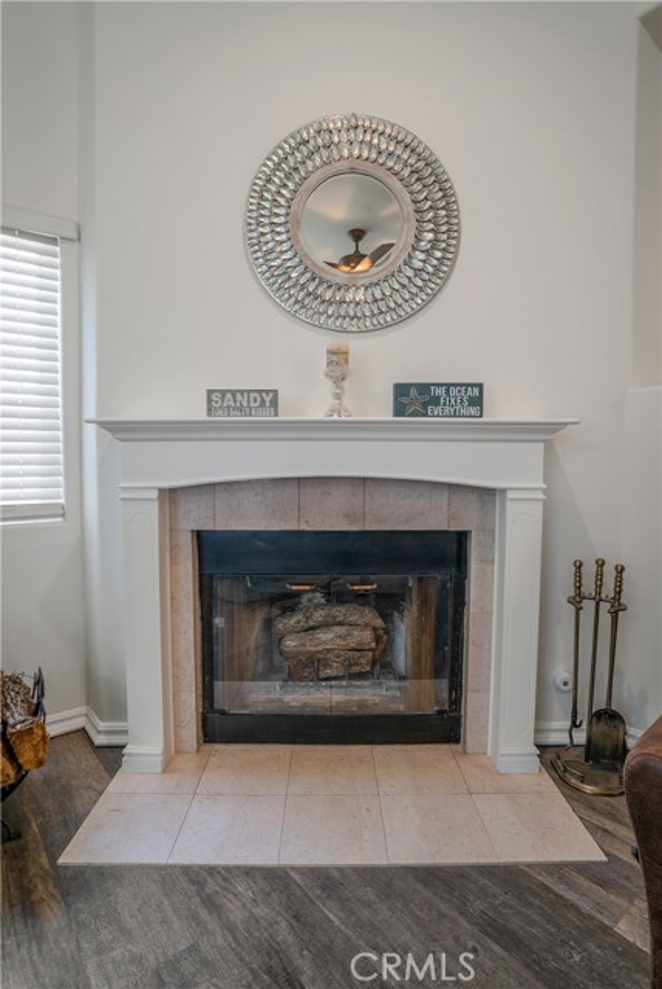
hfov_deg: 67.5
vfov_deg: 89.9
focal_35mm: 18
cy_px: 494
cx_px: 331
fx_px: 495
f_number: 8
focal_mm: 18
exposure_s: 1/25
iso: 125
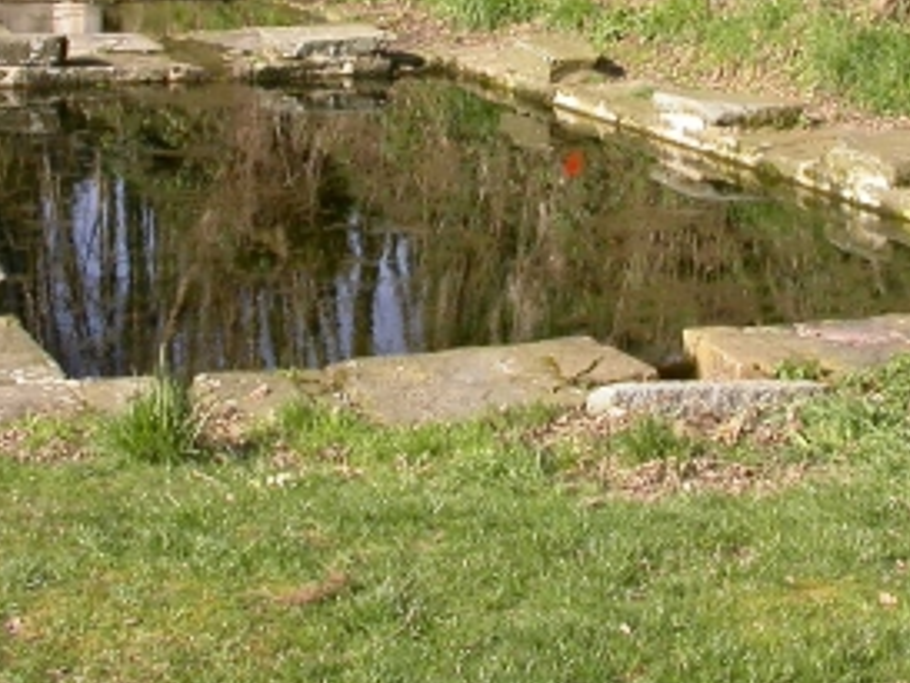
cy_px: 70
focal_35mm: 95
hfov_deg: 20.6
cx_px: 447
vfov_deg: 15.4
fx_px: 2498
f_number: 6
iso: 100
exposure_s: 1/207
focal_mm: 7.85
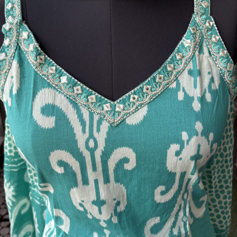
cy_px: 109
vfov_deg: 52.5
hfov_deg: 52.5
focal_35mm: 31
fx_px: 240
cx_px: 118
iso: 40
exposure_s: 1/163
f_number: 1.6
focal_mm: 5.96
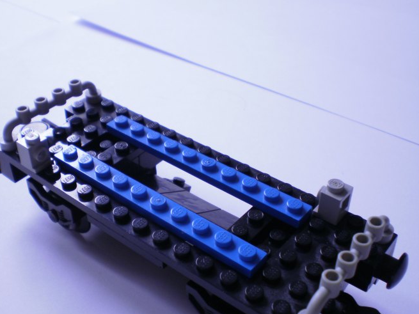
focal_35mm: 44
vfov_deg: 32.7
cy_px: 191
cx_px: 186
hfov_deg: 42.9
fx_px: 532
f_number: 3.1
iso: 125
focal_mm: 6.3
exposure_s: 1/15
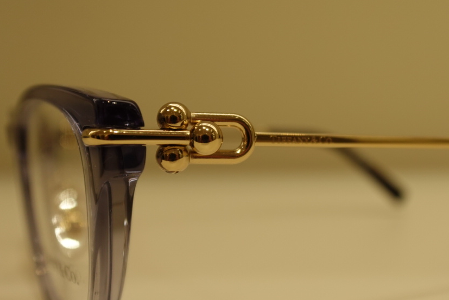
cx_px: 307
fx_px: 537
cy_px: 130
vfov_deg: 31.2
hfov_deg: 44.6
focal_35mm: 43
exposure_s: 1/640
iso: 125
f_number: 2.5
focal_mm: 8.44
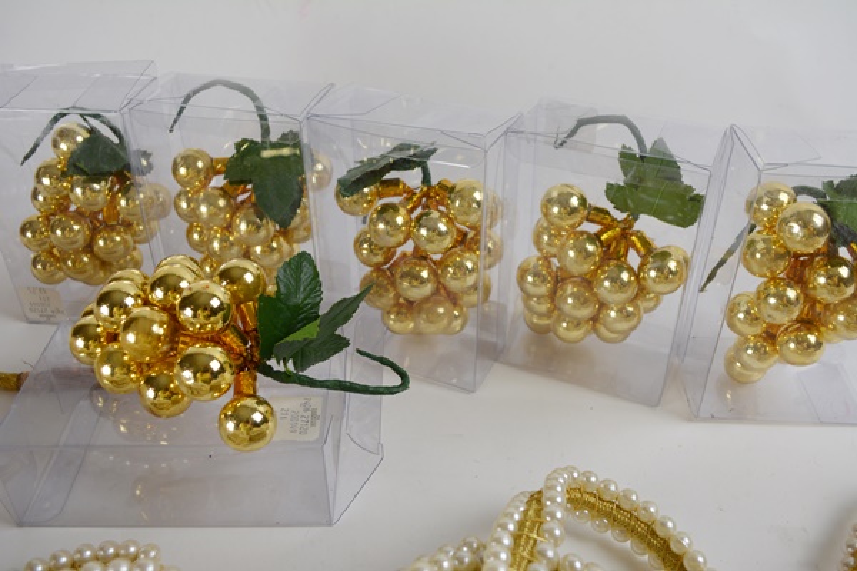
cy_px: 286
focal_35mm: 33
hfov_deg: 57.2
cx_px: 428
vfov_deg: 40.0
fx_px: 786
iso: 280
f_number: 5.6
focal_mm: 22
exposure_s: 1/125
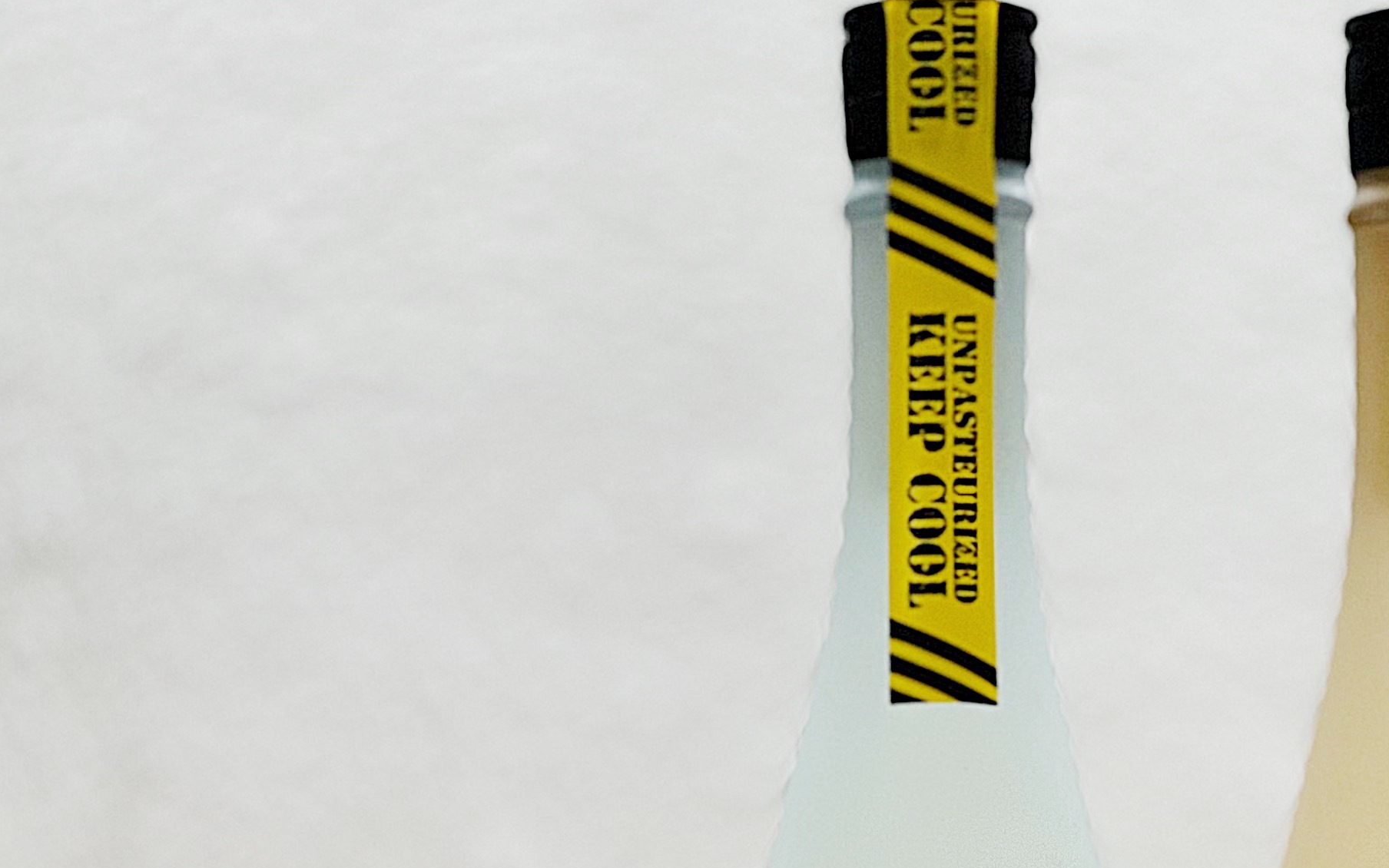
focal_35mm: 182
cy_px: 890
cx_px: 1204
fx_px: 6890
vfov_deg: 7.2
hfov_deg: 11.5
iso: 125
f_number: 2.8
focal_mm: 9
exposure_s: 1/100
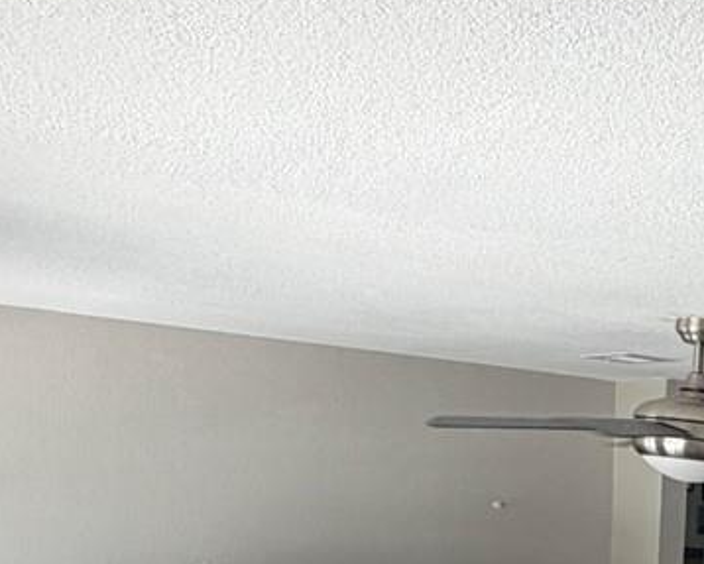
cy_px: 615
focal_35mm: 61
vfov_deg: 23.5
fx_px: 1272
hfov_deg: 26.2
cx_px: 926
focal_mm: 2.22
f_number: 2.2
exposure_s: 1/111
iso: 80
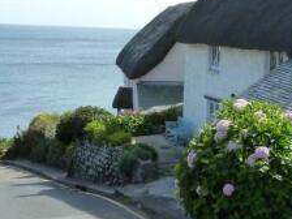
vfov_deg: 22.6
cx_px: 254
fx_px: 548
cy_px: 119
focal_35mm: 65
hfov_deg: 28.8
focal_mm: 4.1
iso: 125
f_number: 4
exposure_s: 1/320
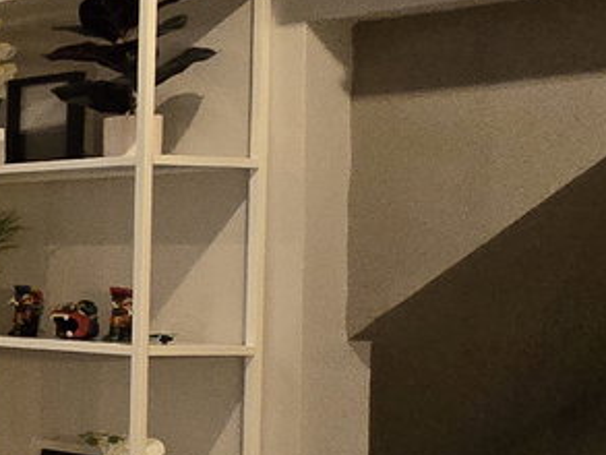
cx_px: -982
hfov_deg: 13.6
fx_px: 1243
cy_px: 269
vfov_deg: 20.7
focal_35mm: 71
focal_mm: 2.2
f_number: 2.2
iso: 400
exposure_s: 1/60
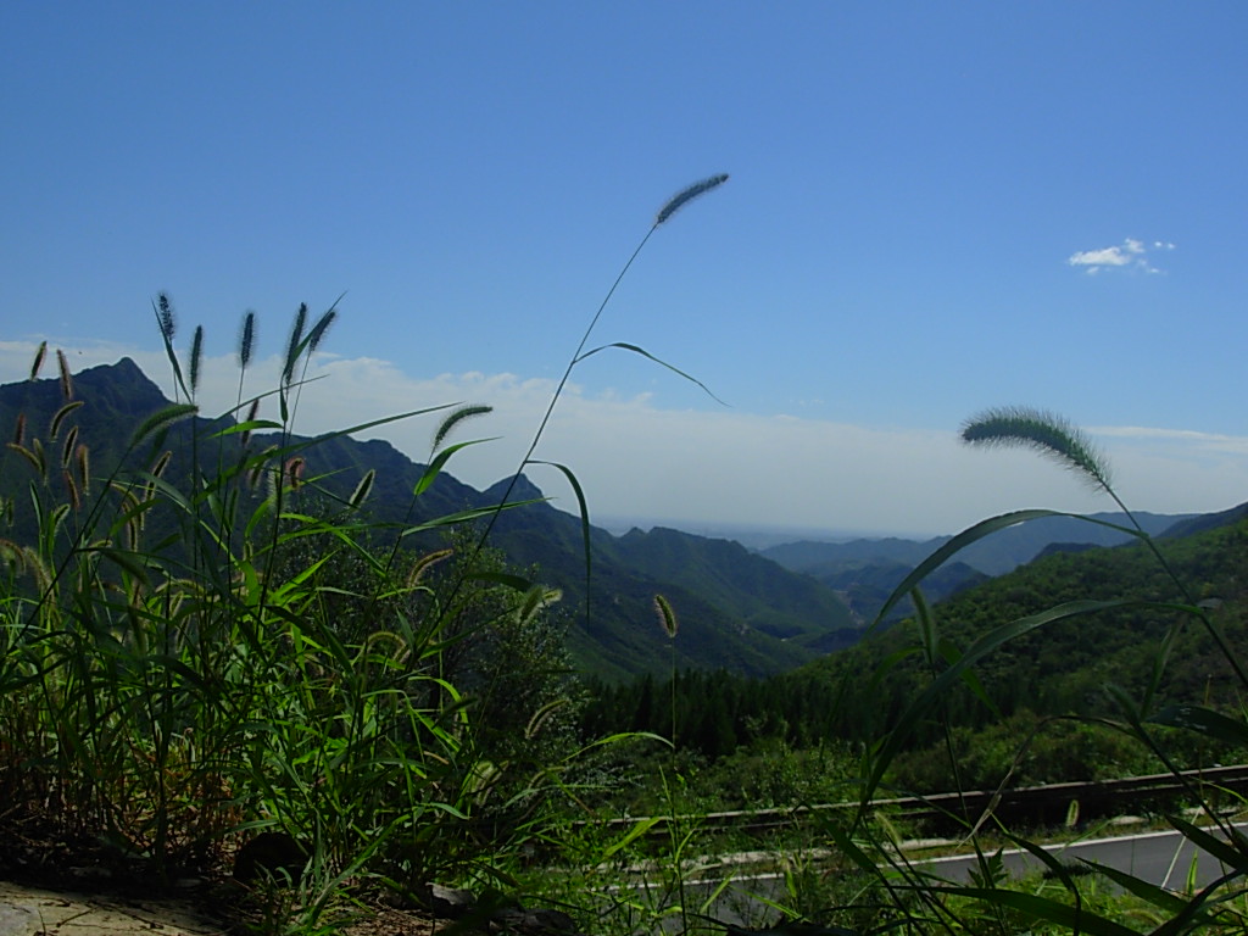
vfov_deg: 37.7
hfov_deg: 49.0
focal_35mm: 38
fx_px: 1370
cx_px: 624
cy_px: 468
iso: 50
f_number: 4.9
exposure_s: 1/966
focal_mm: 6.3
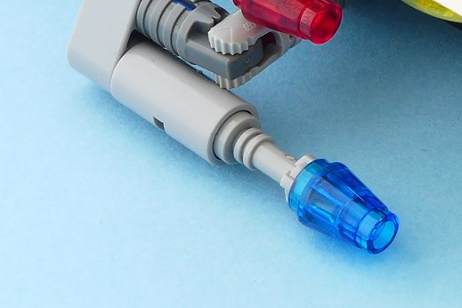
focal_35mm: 273
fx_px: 3503
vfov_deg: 5.0
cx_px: 704
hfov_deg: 7.4
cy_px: -167
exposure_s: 1/10
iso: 80
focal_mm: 14.7
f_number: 4.5
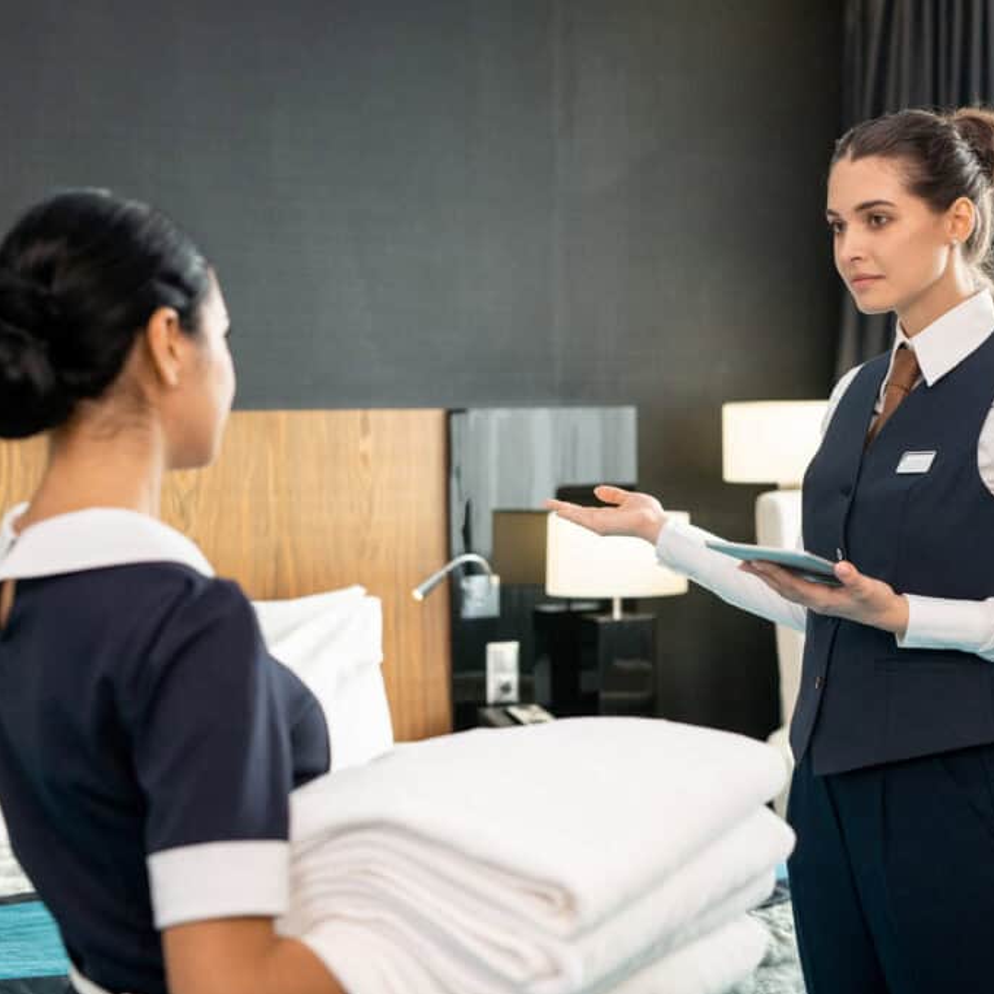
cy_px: 498
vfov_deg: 26.9
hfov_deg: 26.8
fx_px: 2079
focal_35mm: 64
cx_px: 605
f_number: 3.5
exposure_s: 1/200
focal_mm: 50
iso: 800
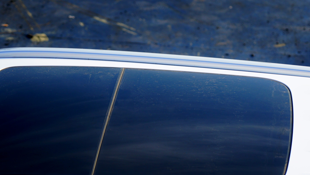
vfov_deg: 6.6
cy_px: 76
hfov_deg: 11.6
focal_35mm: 185
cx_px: 171
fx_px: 1521
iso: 100
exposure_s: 1/640
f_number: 4
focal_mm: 105
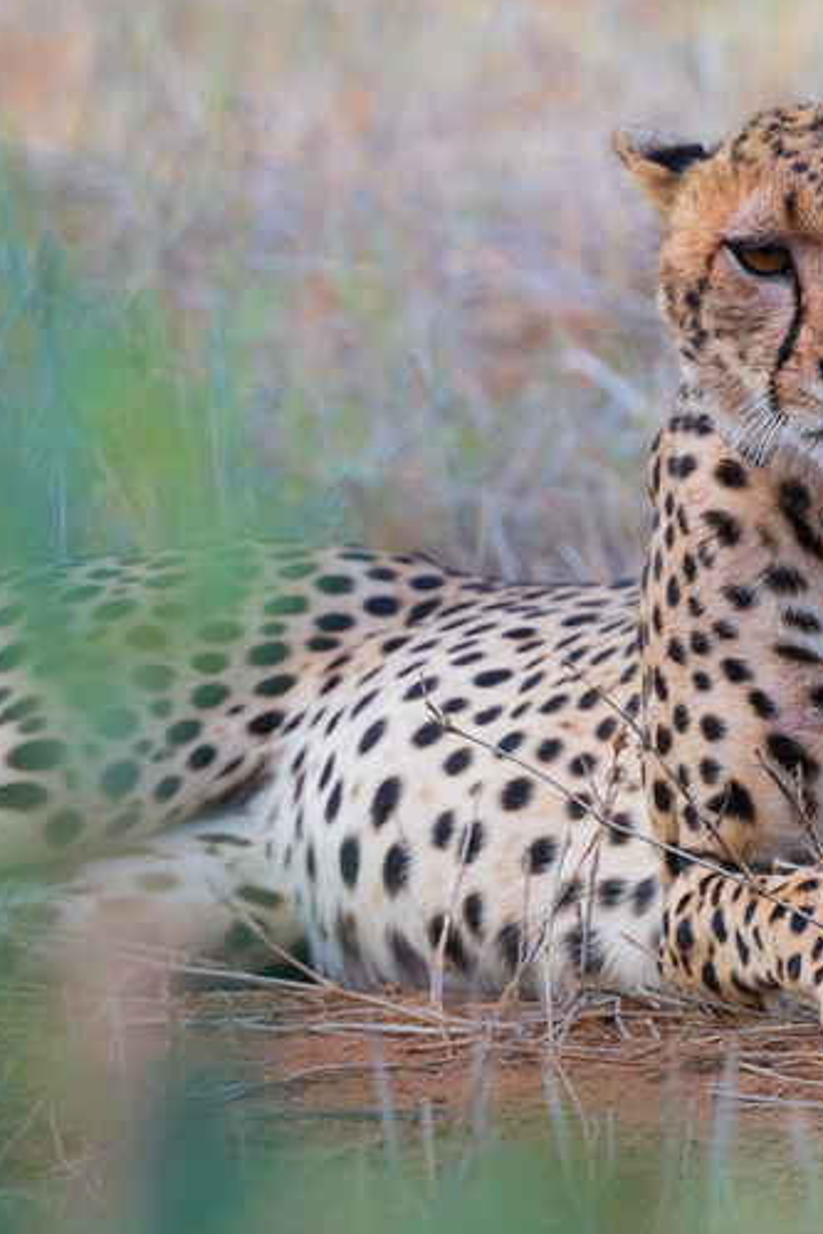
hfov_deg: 1.1
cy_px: 560
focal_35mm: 1202
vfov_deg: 1.7
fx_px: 41187
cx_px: 512
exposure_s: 1/500
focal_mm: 400
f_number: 5.6
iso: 280
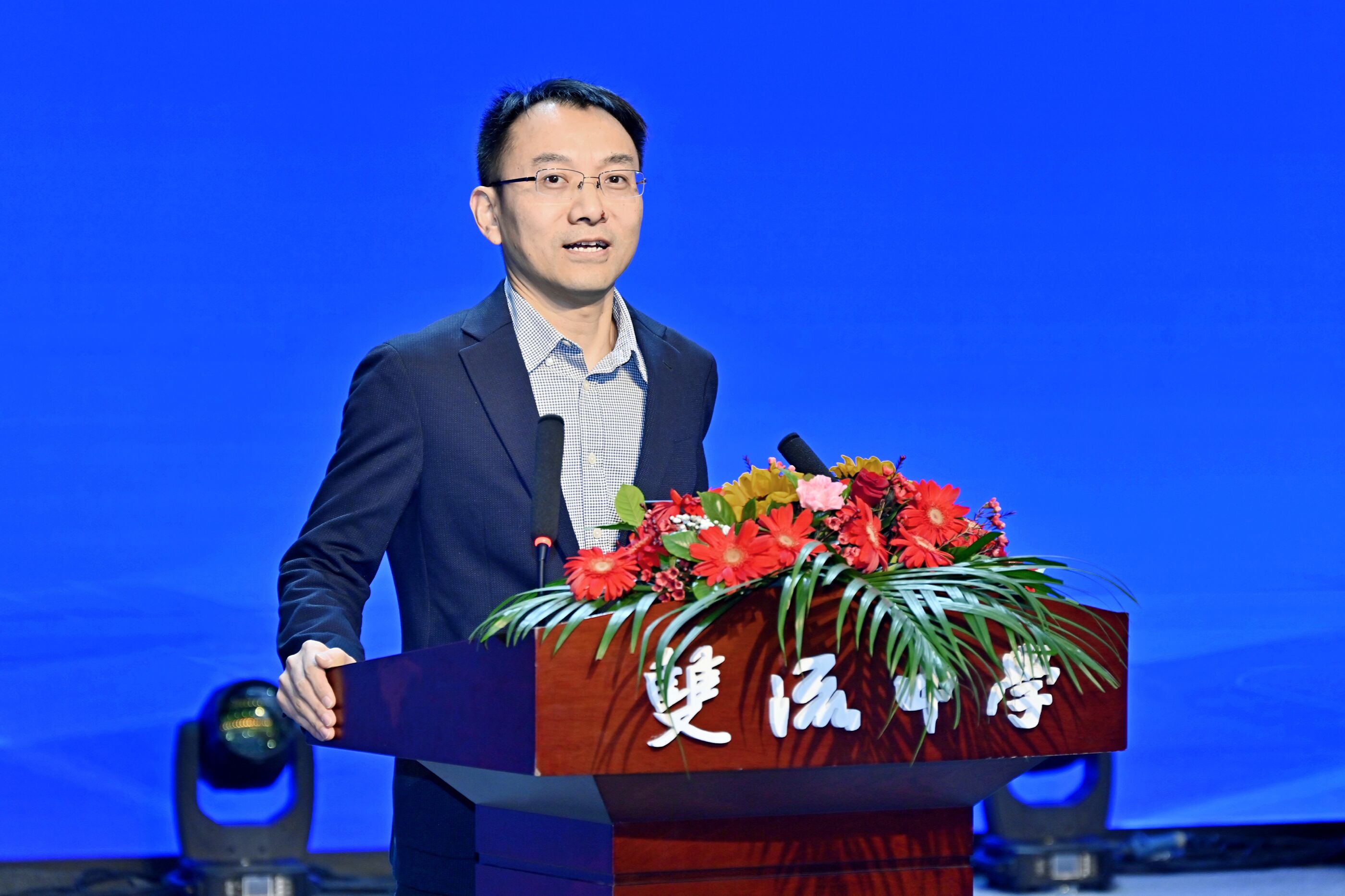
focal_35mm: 140
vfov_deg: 9.8
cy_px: 448
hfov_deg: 14.7
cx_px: 672
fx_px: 5230
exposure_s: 1/125
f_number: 6.3
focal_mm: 140
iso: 640
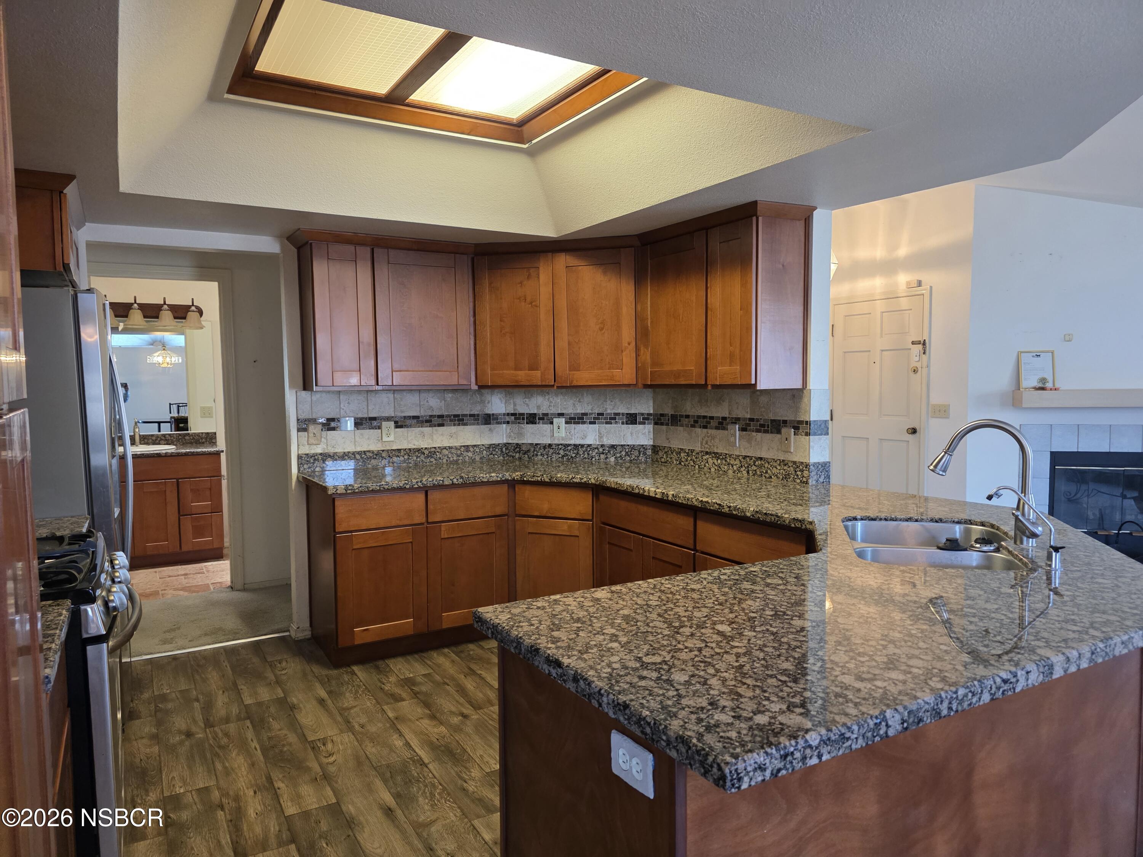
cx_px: 572
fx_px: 759
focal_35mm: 23
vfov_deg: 58.9
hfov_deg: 73.9
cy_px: 428
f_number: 1.7
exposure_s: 1/120
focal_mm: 6.3
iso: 400
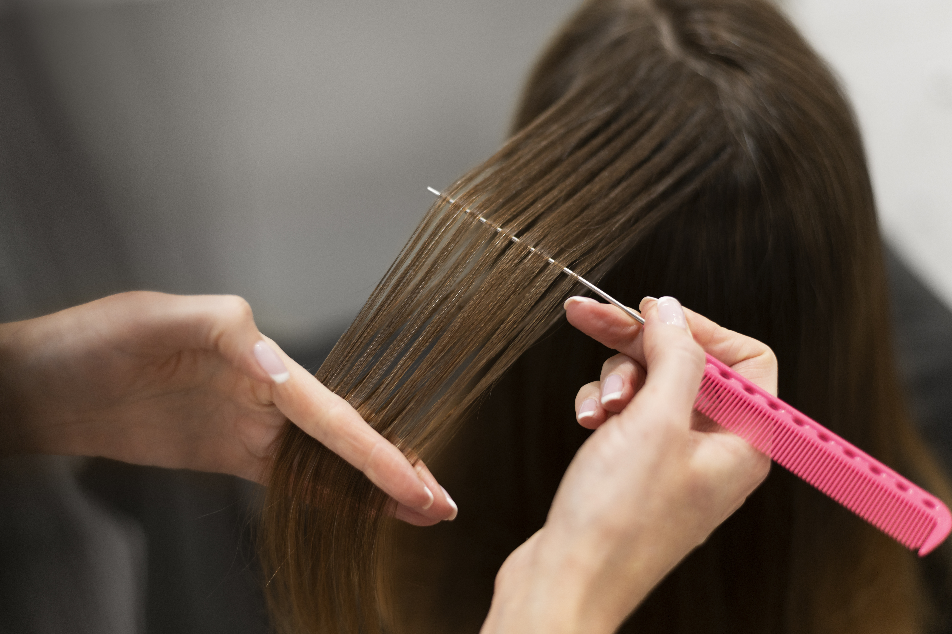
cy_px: 317
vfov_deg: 27.0
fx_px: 1321
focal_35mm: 50
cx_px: 476
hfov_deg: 39.6
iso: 640
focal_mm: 50
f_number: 2.2
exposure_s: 1/320
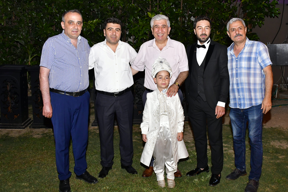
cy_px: 89
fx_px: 296
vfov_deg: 35.9
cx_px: 170
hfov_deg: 51.6
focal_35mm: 37
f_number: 7.1
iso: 1600
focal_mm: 20
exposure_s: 1/60
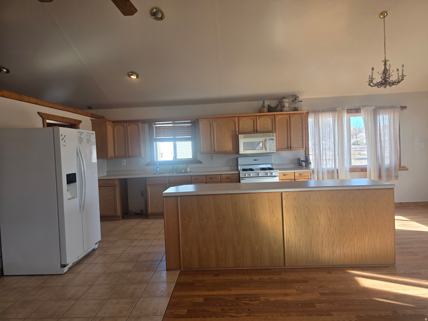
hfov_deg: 73.9
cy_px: 160
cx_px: 214
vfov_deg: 58.9
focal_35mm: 23
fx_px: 284
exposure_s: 1/120
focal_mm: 6.3
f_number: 1.7
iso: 40
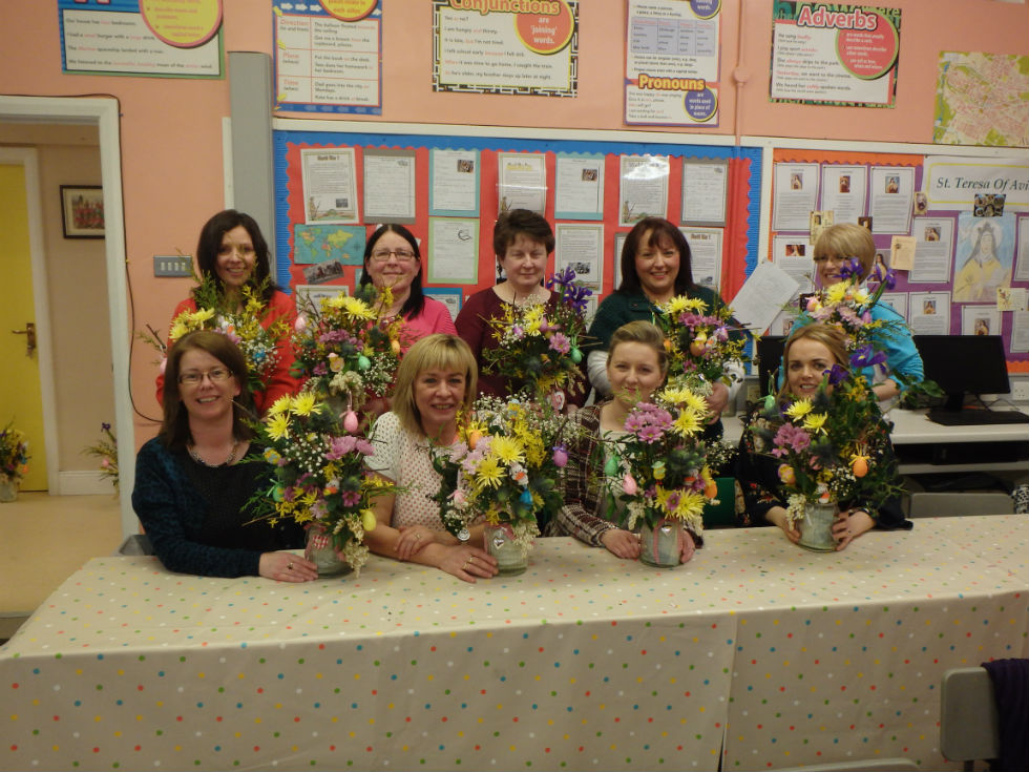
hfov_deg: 63.4
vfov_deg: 49.7
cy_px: 386
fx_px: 832
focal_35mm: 28
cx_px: 514
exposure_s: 1/30
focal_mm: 5
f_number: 3.9
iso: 250
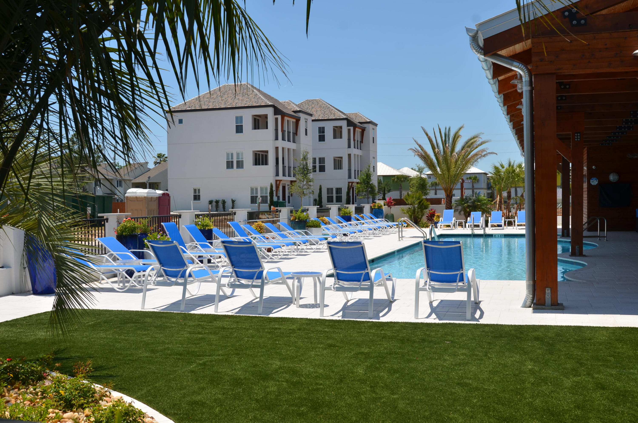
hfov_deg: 49.6
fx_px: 690
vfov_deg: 34.1
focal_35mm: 39
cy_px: 212
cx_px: 319
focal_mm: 26
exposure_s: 1/320
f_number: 9
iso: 100
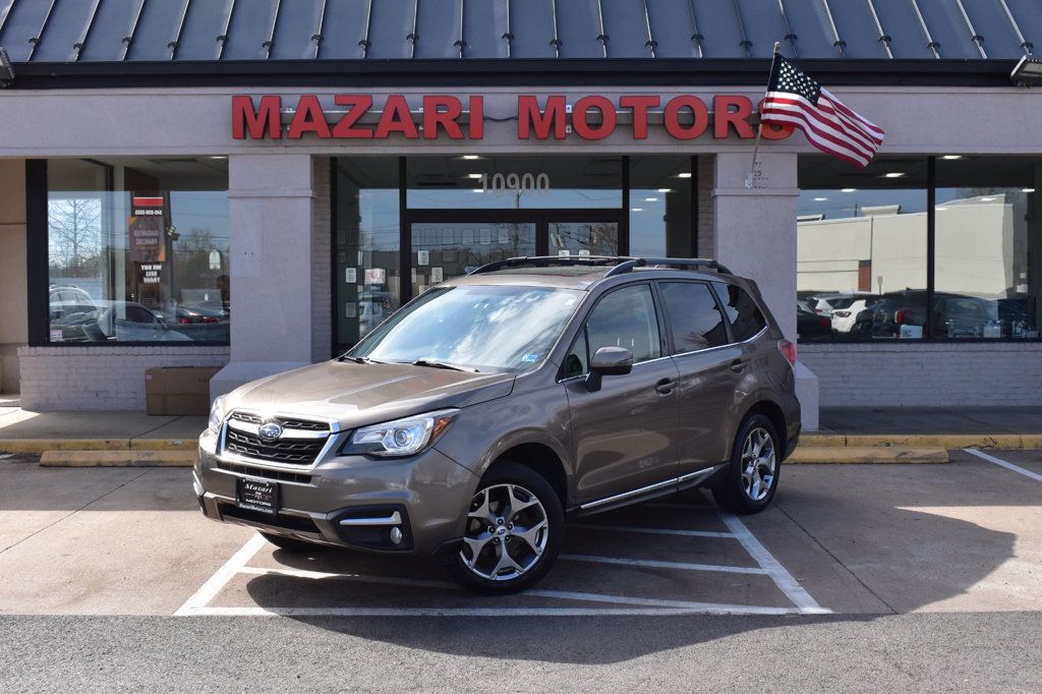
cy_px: 347
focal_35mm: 44
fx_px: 1259
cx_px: 521
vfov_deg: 30.8
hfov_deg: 45.0
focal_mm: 29
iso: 400
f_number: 11
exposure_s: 1/400
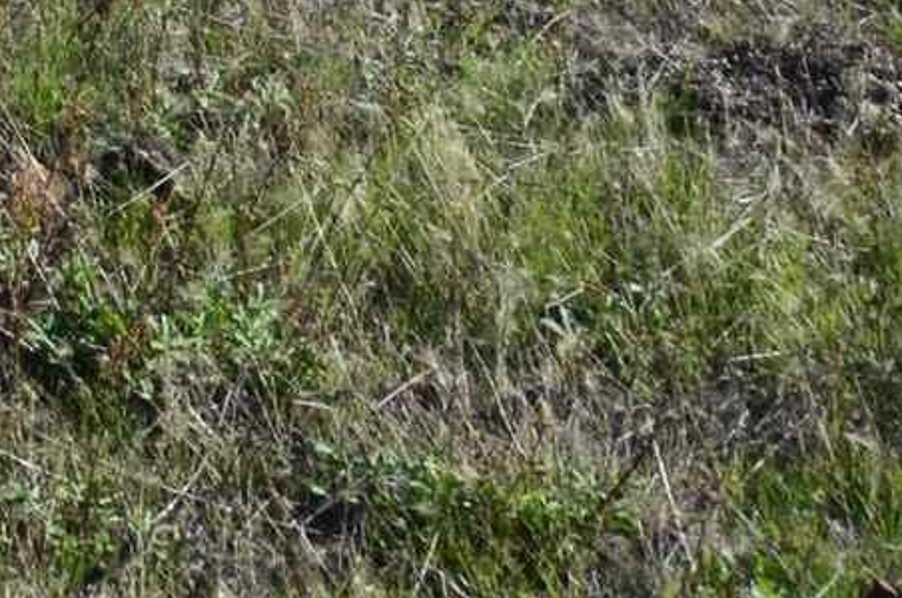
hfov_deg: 15.1
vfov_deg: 10.7
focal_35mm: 102
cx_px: -1040
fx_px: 2552
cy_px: -1001
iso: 400
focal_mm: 10
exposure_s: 1/400
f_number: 11
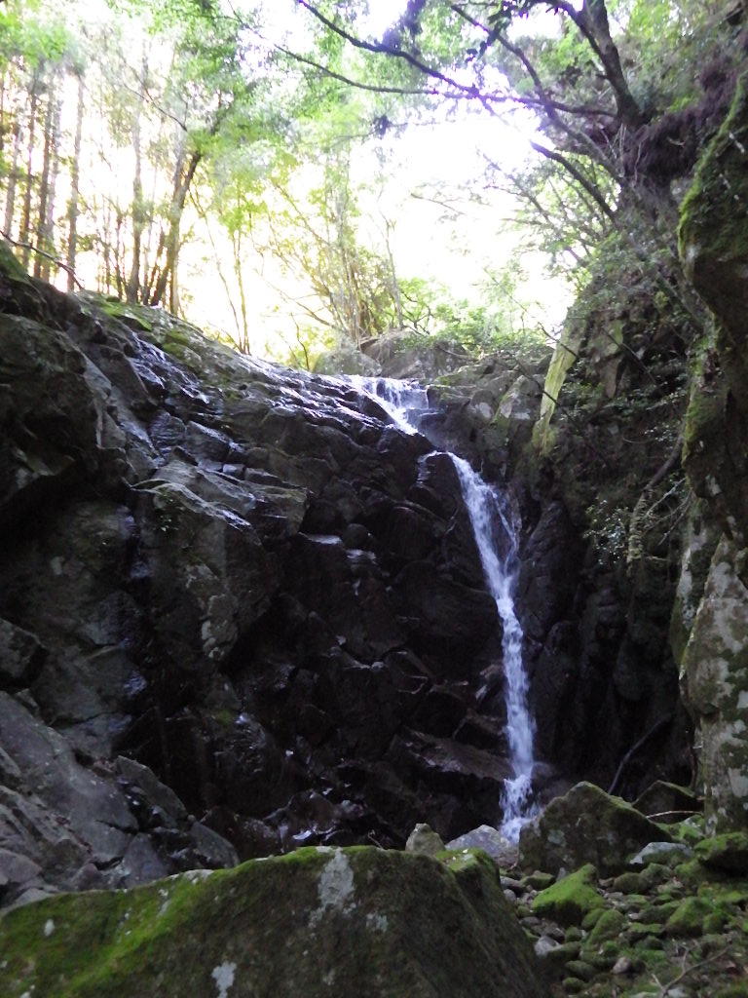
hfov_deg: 54.9
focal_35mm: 25
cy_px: 499
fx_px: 720
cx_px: 374
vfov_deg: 69.4
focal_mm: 4.5
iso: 1600
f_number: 2
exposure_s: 1/45
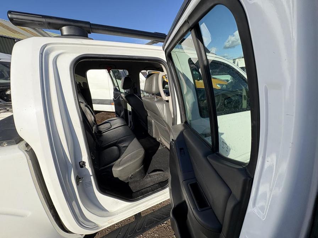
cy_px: 119
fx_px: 129
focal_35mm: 14
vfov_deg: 85.7
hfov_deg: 102.1
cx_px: 159
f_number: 2.2
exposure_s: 1/561
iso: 40
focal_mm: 2.22
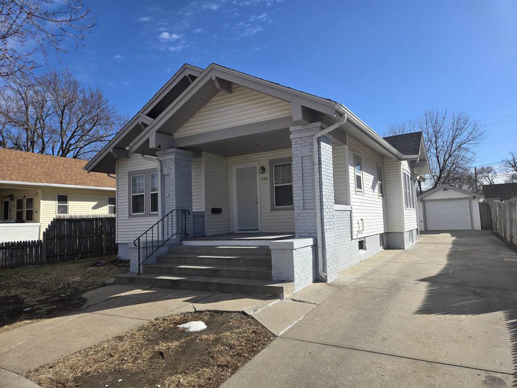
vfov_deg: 58.9
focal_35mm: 23
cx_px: 258
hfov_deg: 73.9
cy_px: 194
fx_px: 344
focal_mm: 5.4
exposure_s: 1/1709
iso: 25
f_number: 1.8
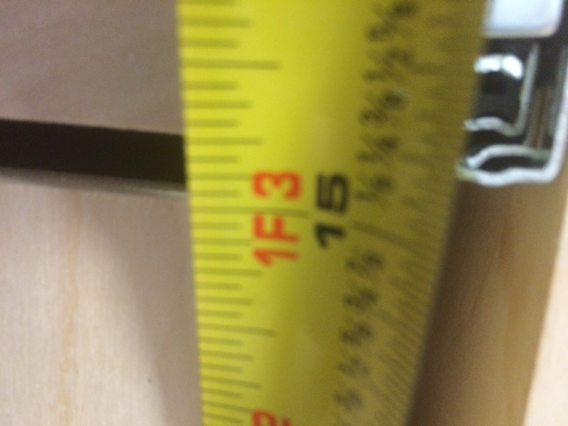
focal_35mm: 29
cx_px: 284
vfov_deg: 48.2
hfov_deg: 61.7
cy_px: 213
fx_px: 476
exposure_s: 1/20
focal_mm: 4.15
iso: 320
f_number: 2.2
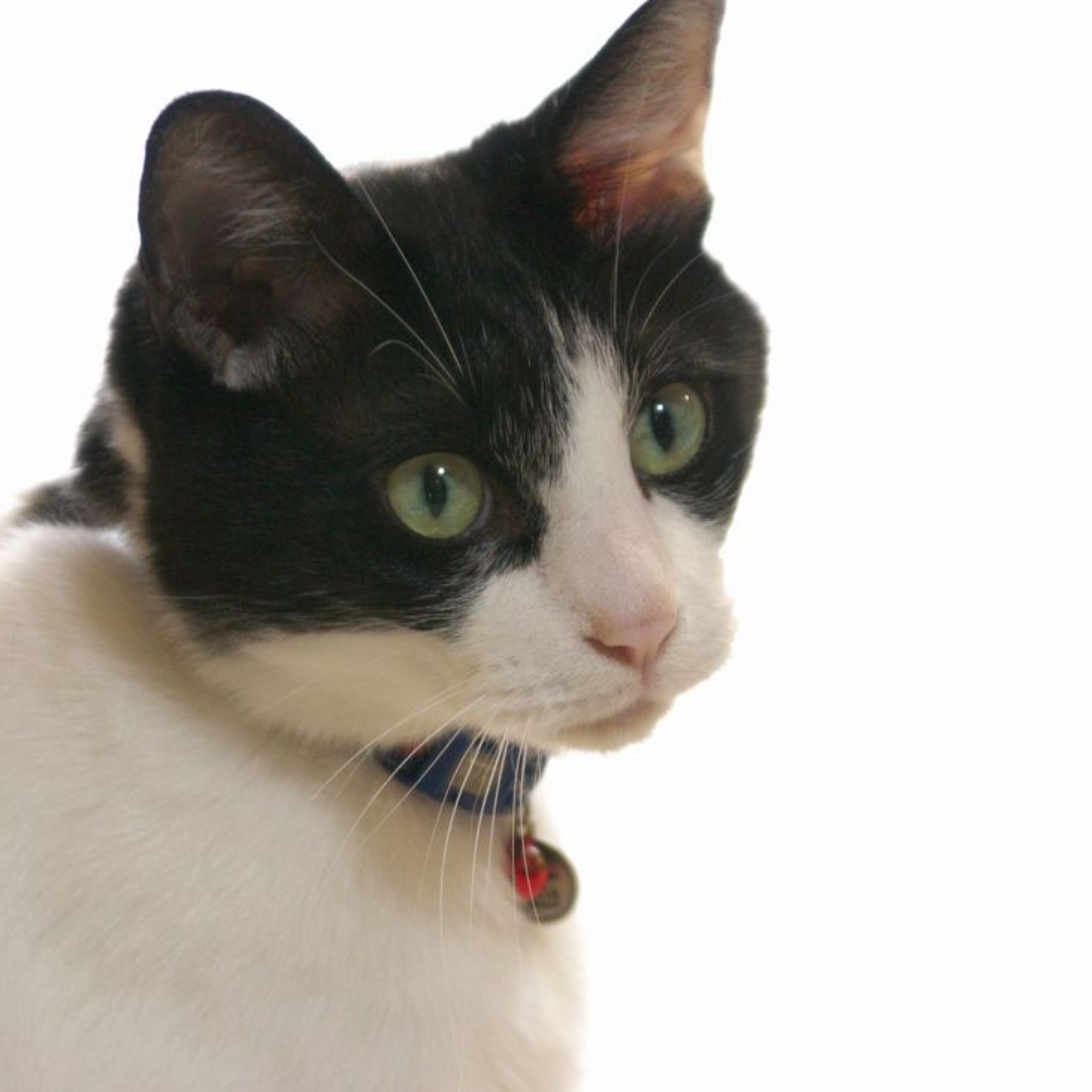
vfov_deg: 8.3
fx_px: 7531
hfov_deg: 8.3
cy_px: 546
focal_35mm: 211
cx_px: 545
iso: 800
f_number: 5.6
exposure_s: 1/40
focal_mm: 110
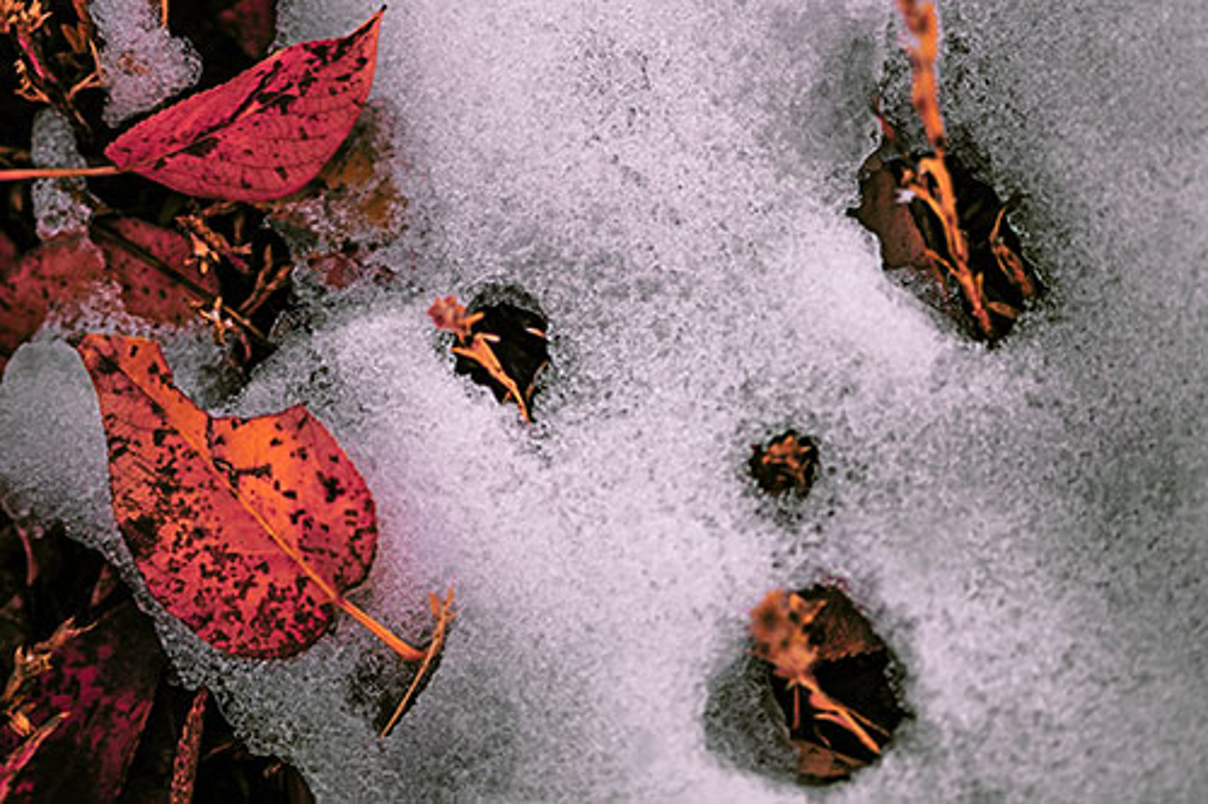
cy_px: 402
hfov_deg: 9.8
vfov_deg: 6.5
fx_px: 7044
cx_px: 604
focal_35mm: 210
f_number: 6
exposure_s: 1/250
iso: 110
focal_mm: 210
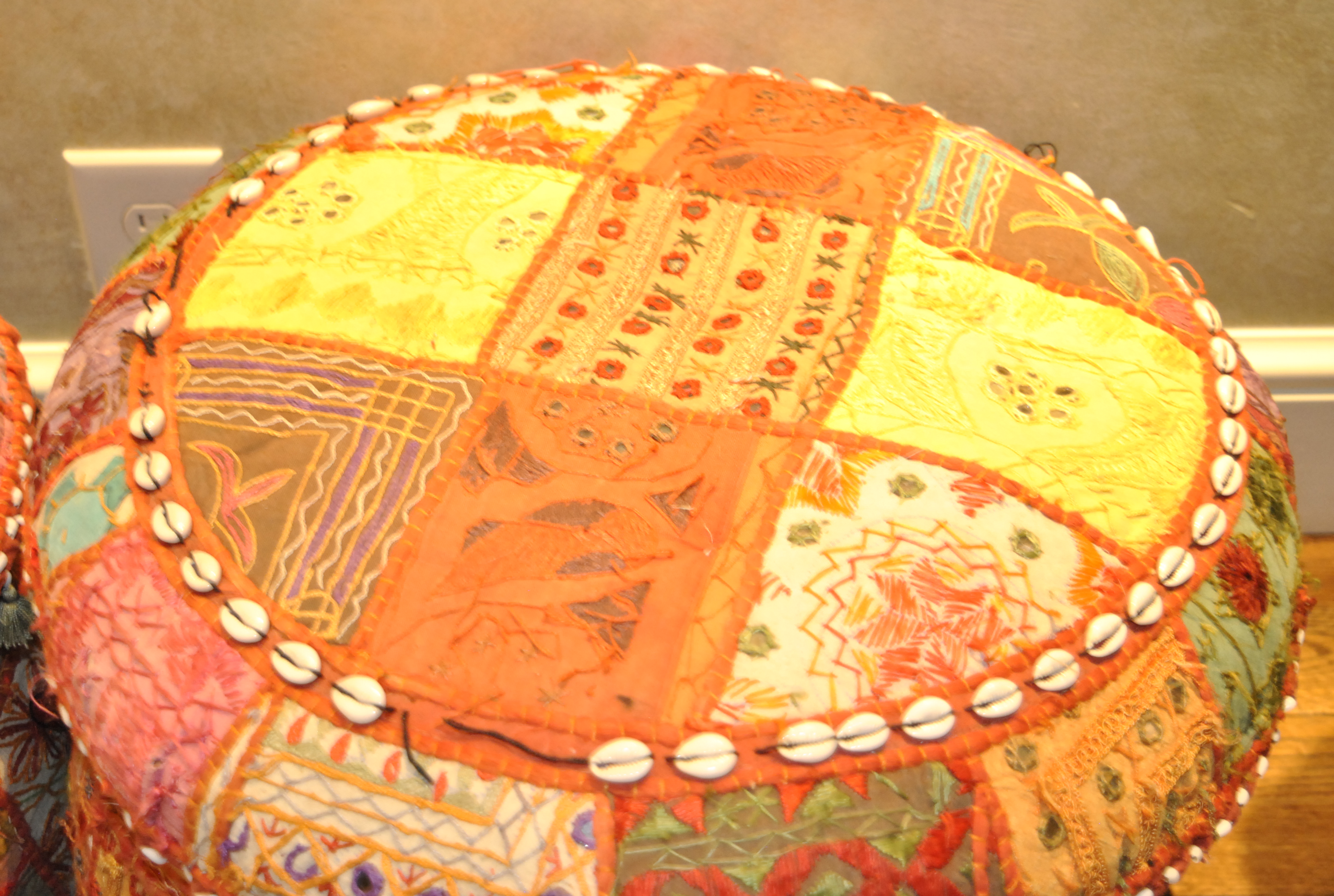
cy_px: 448
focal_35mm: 52
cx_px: 667
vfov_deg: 25.9
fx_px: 1949
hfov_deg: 37.8
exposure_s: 1/25
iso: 800
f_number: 5
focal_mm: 35
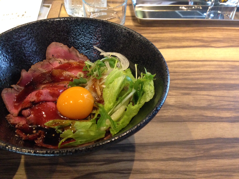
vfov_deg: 42.9
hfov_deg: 55.4
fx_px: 228
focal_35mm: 33
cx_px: 120
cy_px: 90
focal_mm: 4.12
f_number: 2.4
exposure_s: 1/20
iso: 320
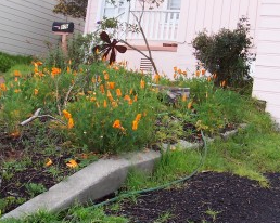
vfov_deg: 27.1
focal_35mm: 56
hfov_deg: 33.6
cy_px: 102
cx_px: 143
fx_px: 464
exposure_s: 1/90
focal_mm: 5.6
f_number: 2.8
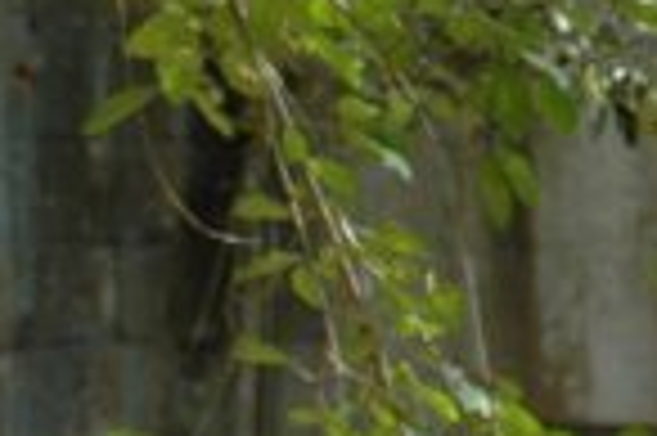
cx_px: -432
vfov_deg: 2.6
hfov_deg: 4.0
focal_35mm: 518
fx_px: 9443
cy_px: 566
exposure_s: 1/100
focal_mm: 70
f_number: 5
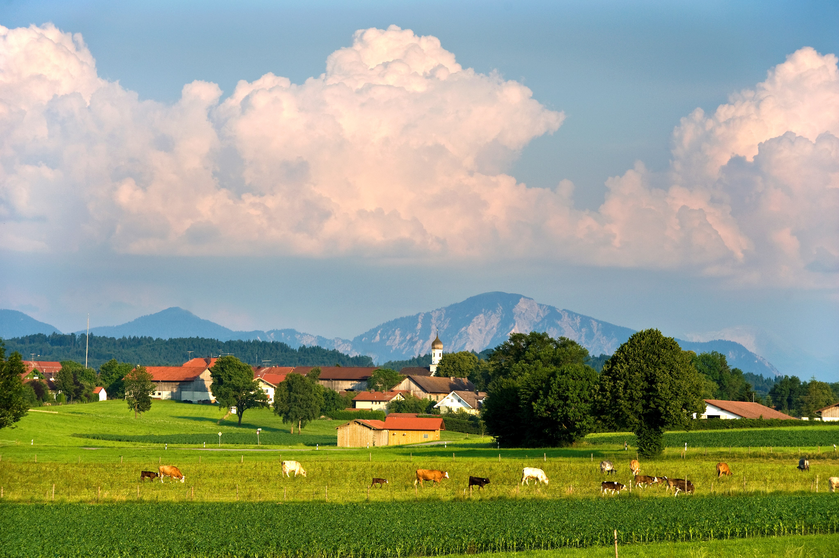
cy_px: 279
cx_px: 420
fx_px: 3144
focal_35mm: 135
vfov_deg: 10.1
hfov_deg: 15.2
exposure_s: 1/200
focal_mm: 135
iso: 200
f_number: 6.3
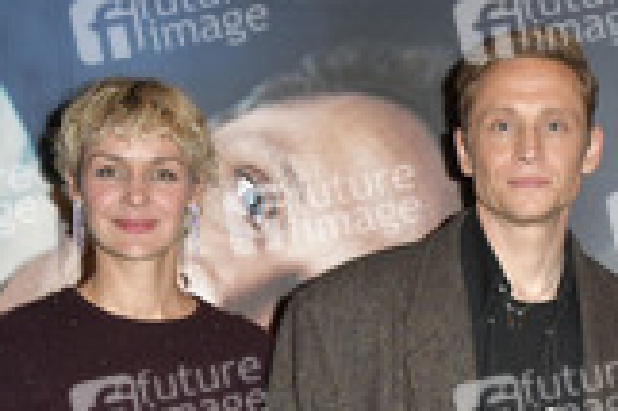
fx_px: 1389
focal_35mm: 81
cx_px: 605
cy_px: 499
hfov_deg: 24.1
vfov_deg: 16.1
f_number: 6.3
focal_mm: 29
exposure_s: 1/250
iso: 1250
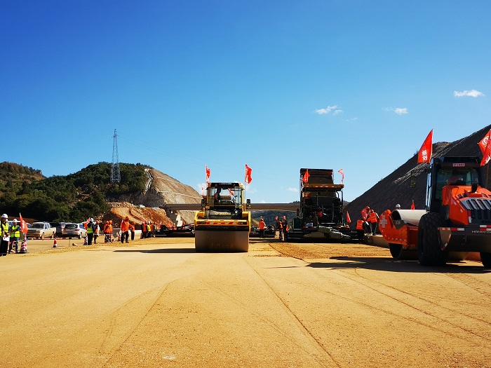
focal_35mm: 40
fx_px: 567
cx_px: 246
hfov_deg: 46.8
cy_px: 184
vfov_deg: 36.0
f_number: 1.8
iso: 50
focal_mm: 4.75
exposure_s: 1/3257
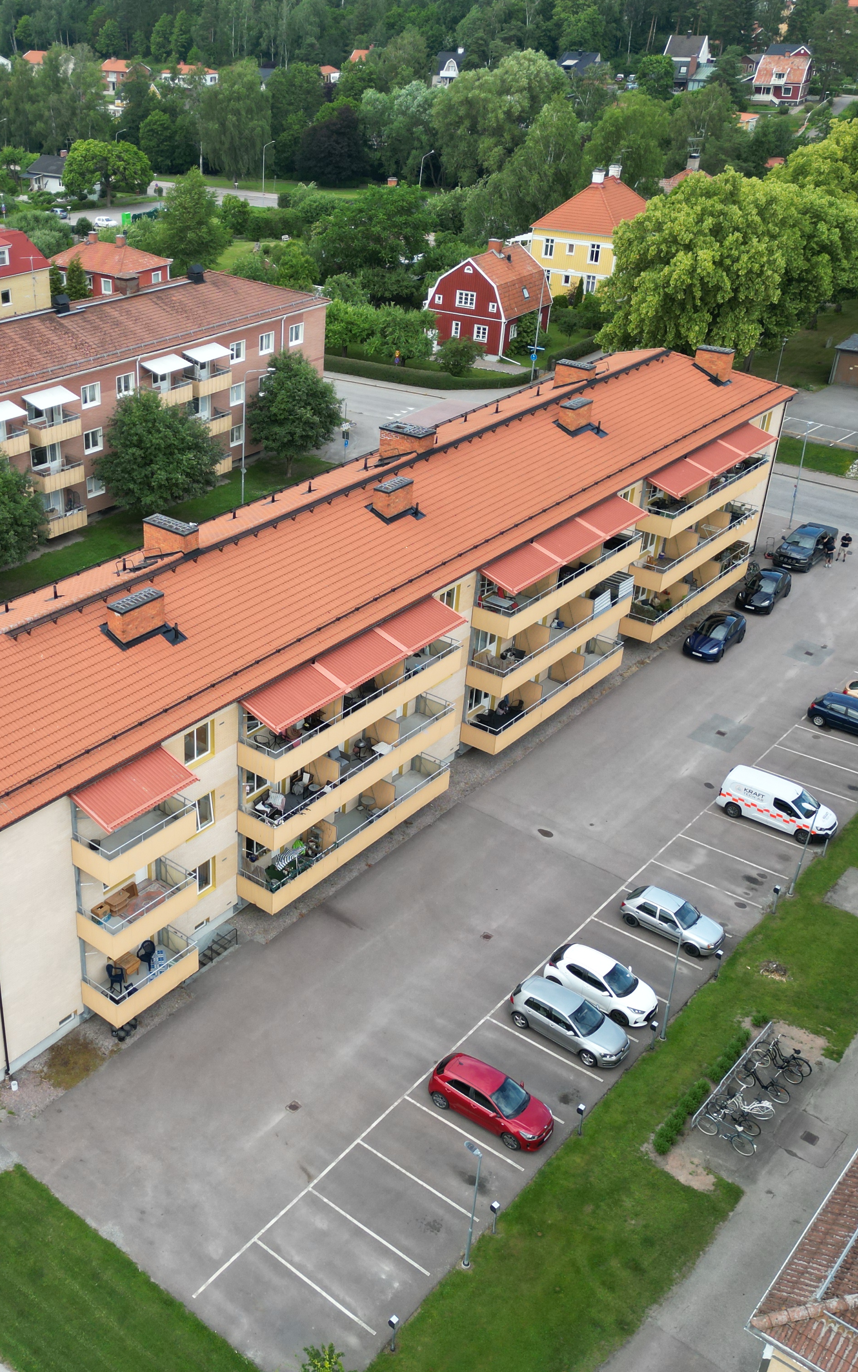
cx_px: 207
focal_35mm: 34
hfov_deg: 36.3
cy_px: 685
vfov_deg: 56.7
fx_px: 1272
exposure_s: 1/1000
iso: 110
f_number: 1.7
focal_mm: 6.72
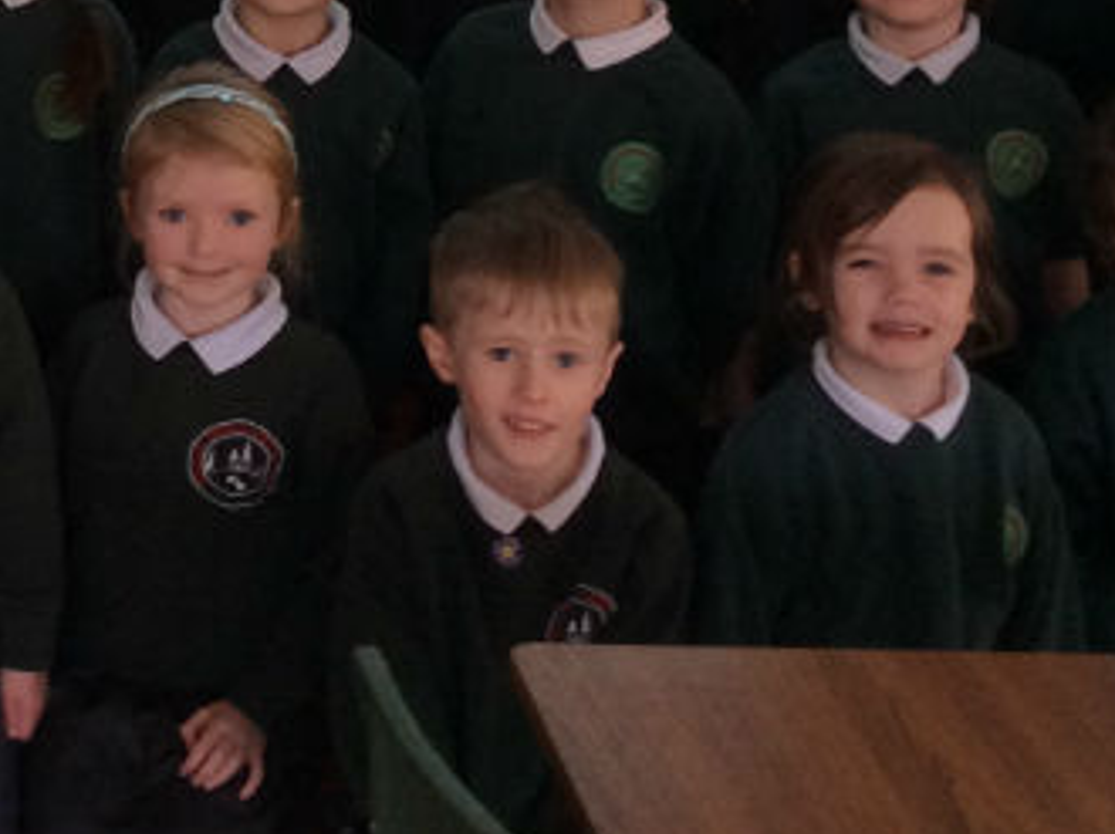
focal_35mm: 95
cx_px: -78
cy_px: -206
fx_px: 3058
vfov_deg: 14.9
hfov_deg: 19.9
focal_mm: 3.3
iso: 80
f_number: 2.4
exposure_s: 1/25
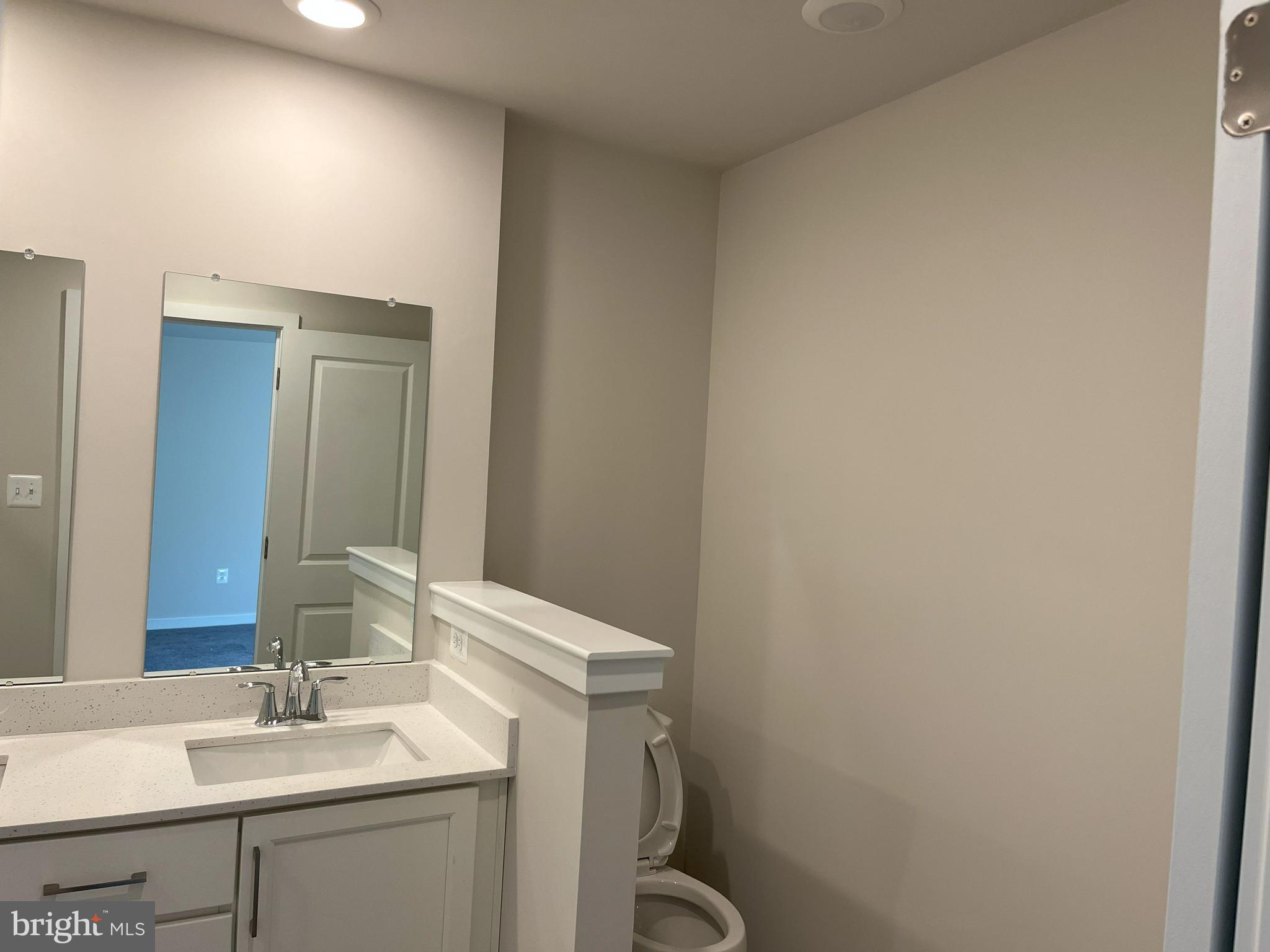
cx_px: 635
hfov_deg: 67.3
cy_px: 476
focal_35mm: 26
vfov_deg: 53.1
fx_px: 954
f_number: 1.6
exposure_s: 1/120
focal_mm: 5.1
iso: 80
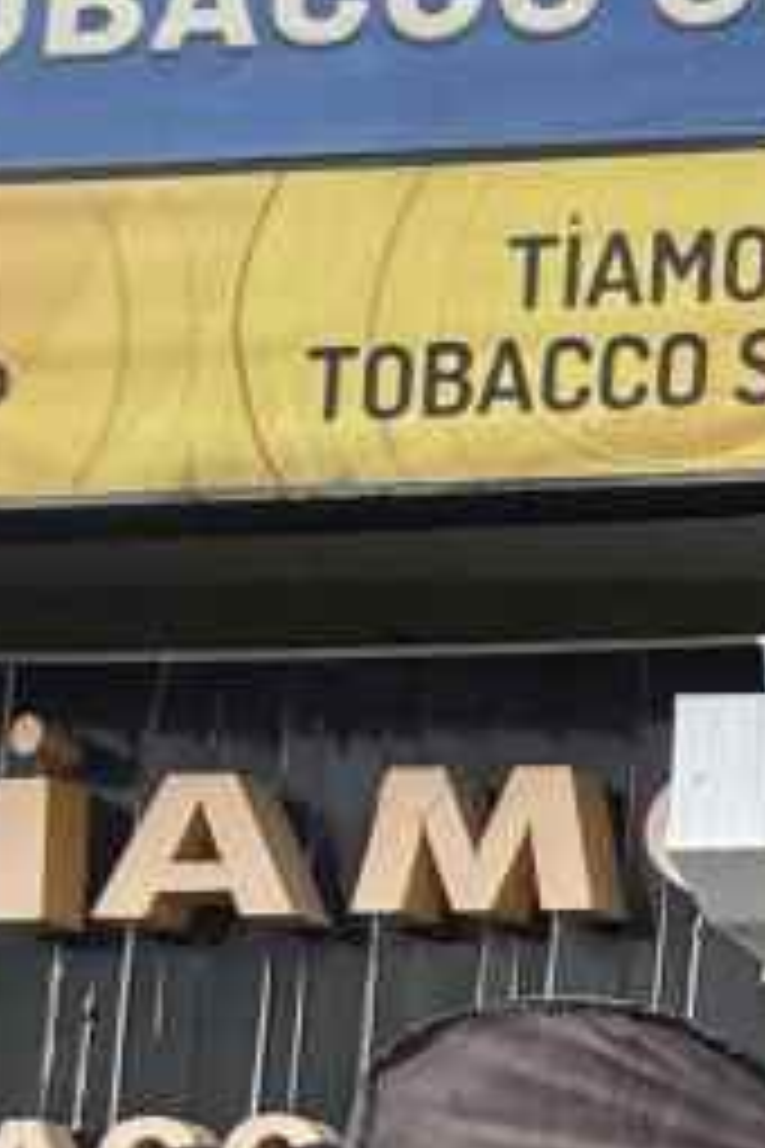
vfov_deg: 23.3
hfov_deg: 10.1
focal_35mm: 73
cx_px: 2556
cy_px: 1630
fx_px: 2327
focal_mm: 2.22
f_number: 2.2
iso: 64
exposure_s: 1/157
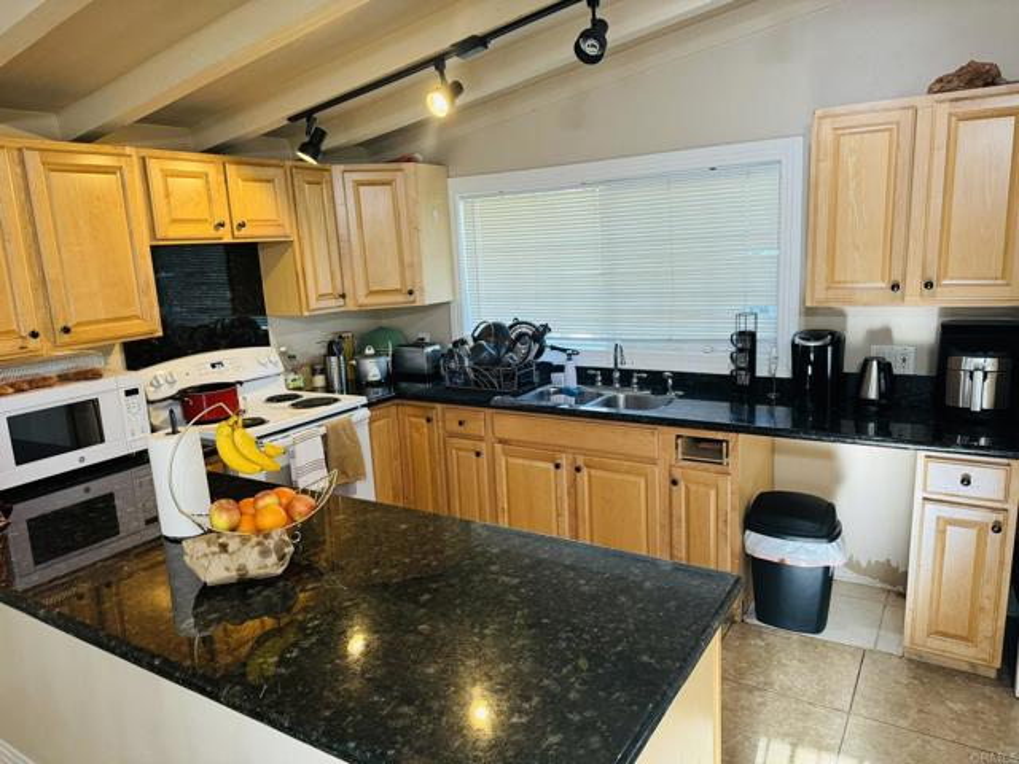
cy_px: 382
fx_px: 706
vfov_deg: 56.8
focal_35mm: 24
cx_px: 510
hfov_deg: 71.6
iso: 200
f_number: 1.78
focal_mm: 6.86
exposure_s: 1/60
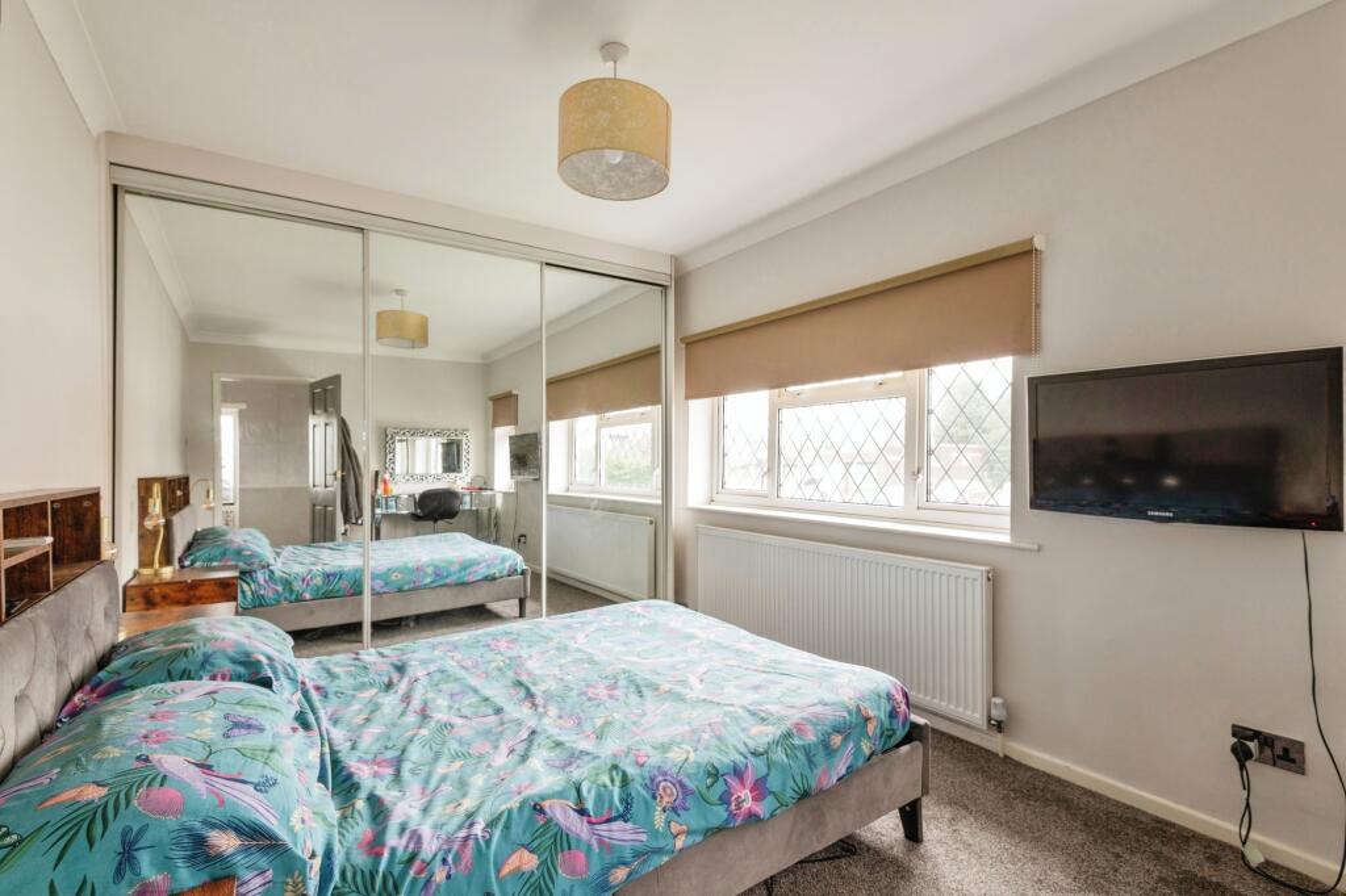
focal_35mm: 16
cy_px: 448
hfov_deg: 96.8
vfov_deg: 73.7
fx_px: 598
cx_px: 673
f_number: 8
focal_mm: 16
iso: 250
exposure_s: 1/4
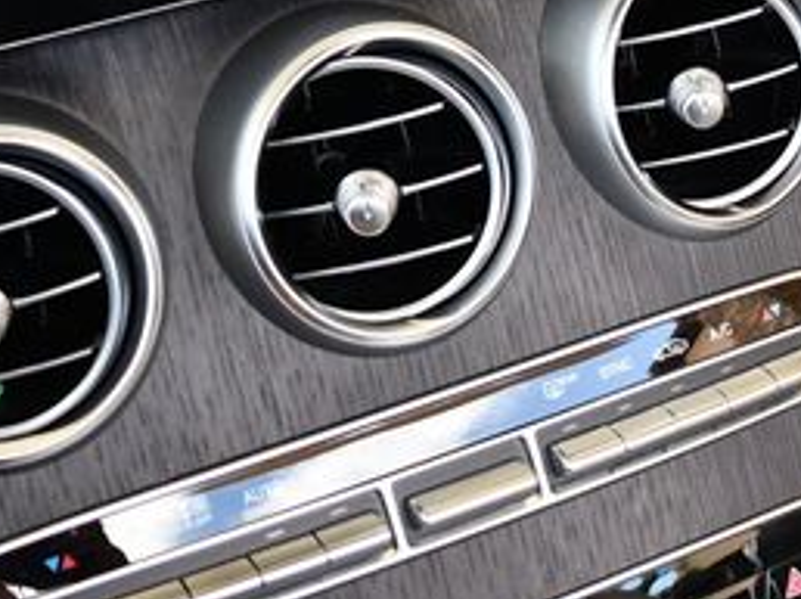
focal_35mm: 86
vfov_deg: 16.7
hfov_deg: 22.8
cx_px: 348
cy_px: -9
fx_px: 1988
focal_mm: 18
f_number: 3.5
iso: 500
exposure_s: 1/250
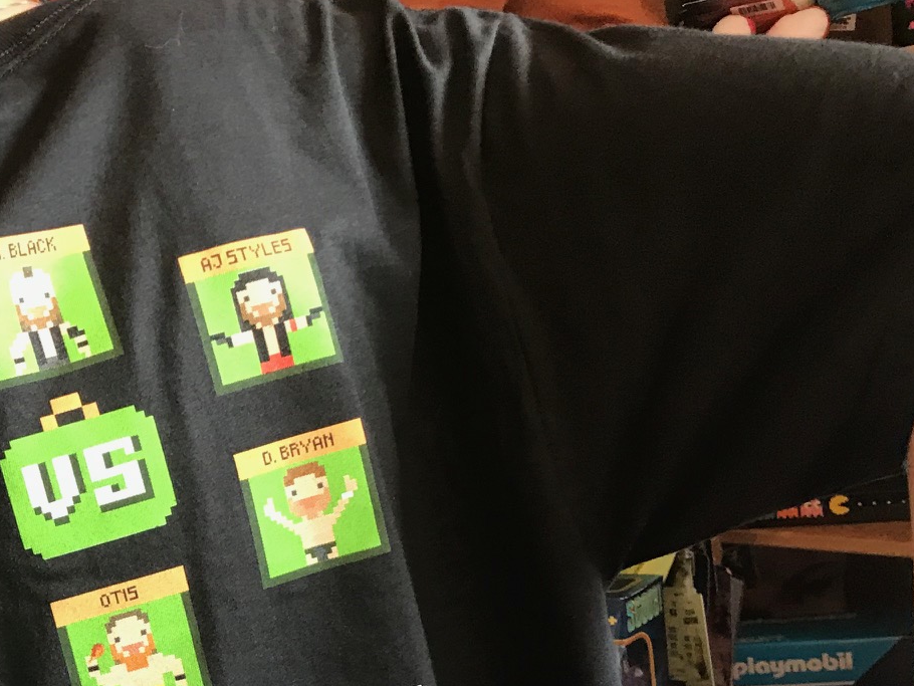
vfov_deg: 22.5
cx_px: 74
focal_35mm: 62
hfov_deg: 29.7
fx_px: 1637
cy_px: 723
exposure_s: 1/25
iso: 40
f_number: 1.8
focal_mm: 3.99
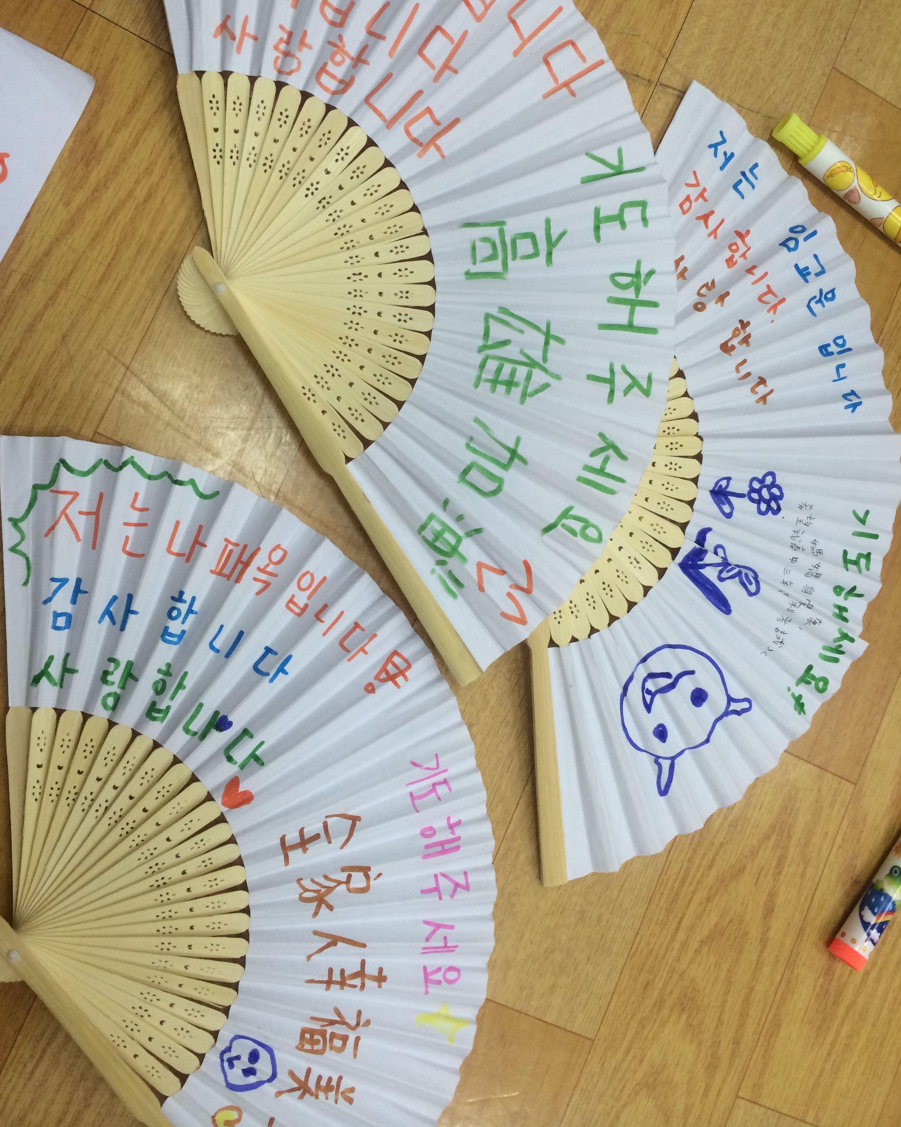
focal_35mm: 32
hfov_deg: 45.8
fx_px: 1067
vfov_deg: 55.6
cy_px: 513
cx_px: 443
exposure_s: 1/30
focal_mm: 4.12
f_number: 2.2
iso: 50
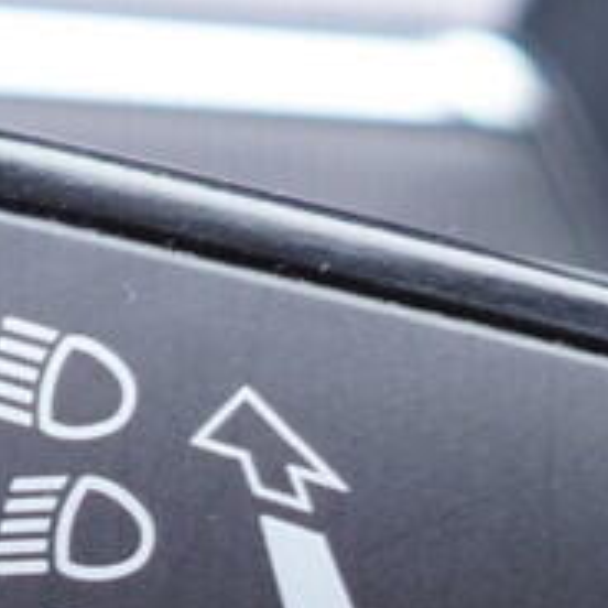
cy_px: 1123
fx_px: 4749
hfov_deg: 7.2
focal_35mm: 239
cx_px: 991
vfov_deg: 7.1
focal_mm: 24
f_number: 2.8
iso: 320
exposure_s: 1/40
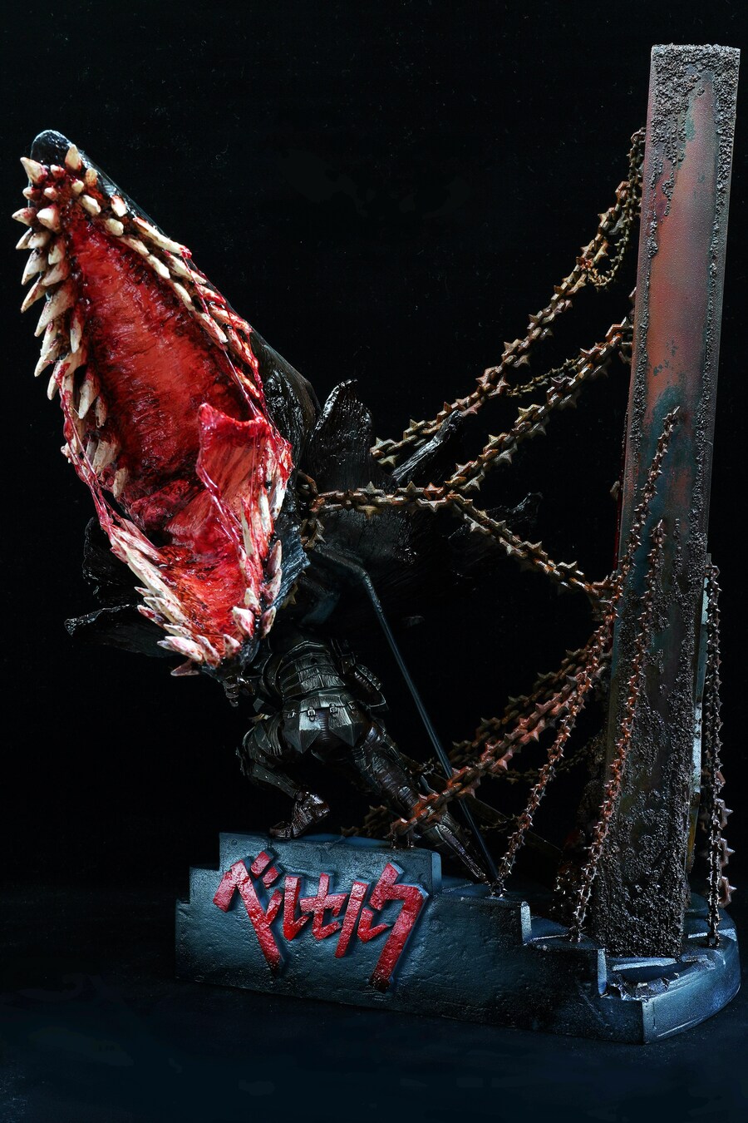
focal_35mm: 51
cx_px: 374
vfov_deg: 38.9
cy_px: 562
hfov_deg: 26.5
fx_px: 1589
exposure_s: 1
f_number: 11
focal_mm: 34
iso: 80
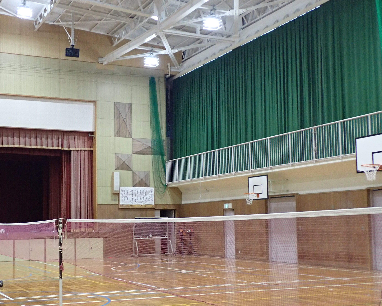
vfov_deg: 29.6
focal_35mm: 51
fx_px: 577
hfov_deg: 36.4
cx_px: 134
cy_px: 185
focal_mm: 6.37
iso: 400
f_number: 2.5
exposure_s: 1/40
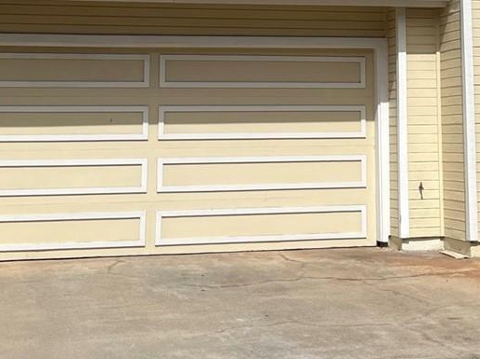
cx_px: 372
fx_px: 1123
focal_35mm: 81
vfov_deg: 17.6
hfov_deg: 23.8
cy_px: -37
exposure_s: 1/8403
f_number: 1.6
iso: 50
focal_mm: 5.1
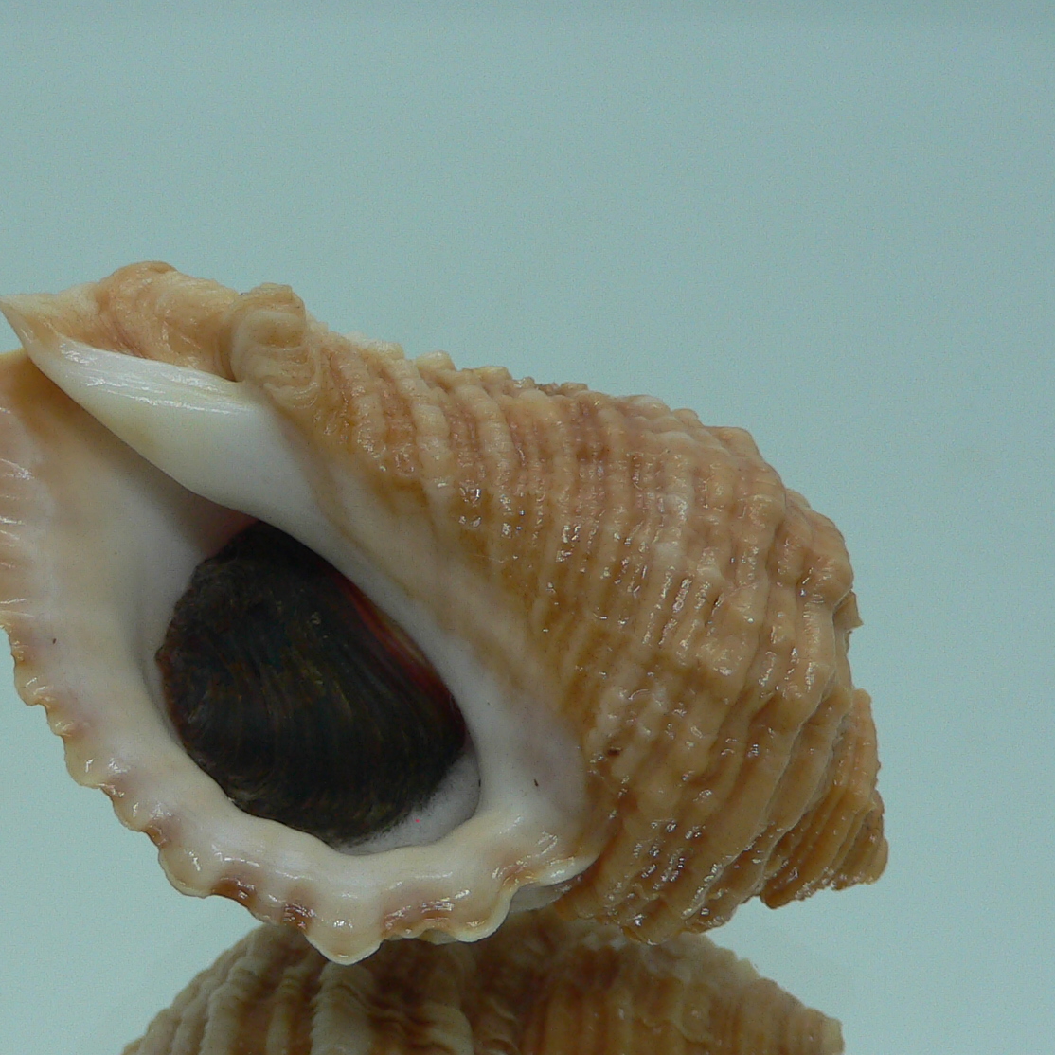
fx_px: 1931
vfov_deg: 30.4
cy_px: 680
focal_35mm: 56
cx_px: 311
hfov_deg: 30.2
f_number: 2.8
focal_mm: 4.6
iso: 80
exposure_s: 1/60
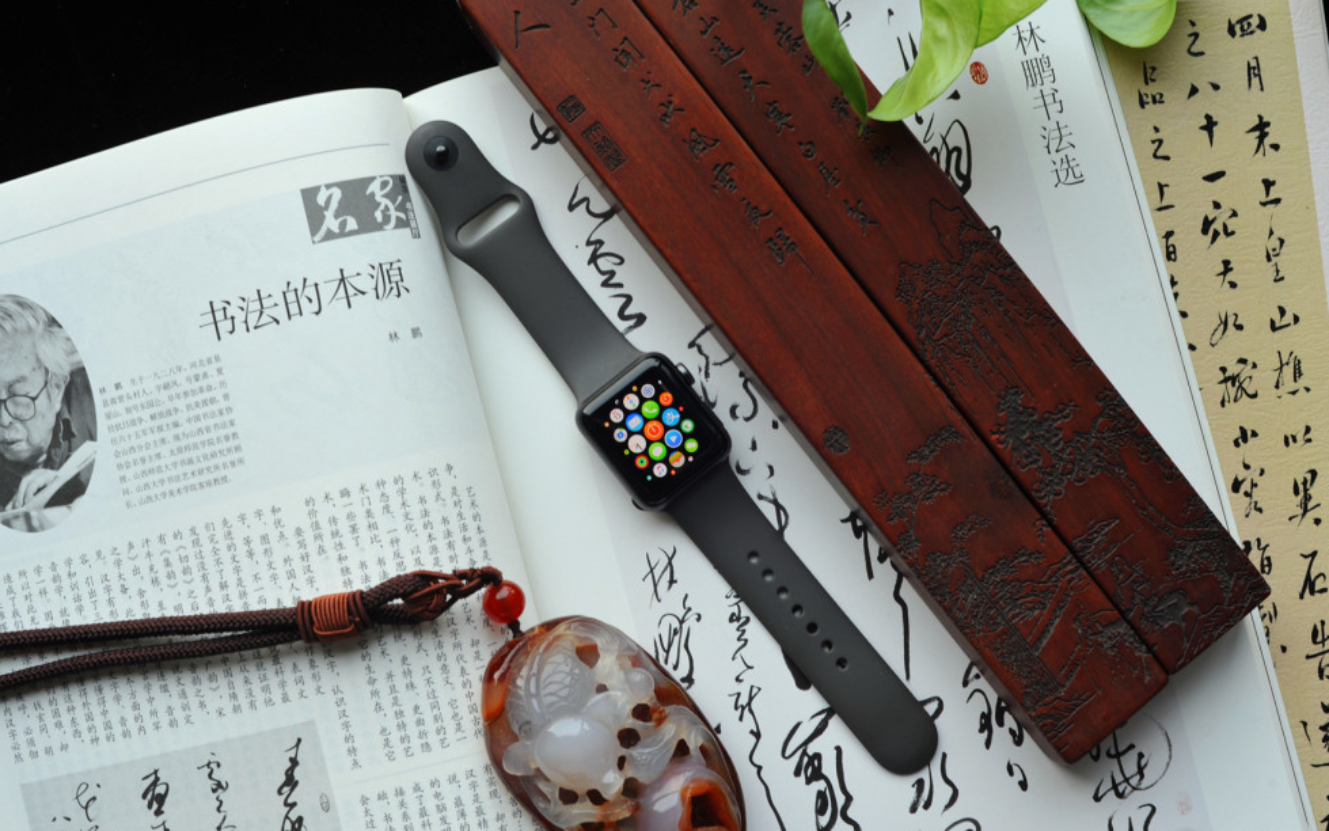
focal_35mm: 52
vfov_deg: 24.9
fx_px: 1884
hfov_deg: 38.9
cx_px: 660
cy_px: 423
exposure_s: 1/30
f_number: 9
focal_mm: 50
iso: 450
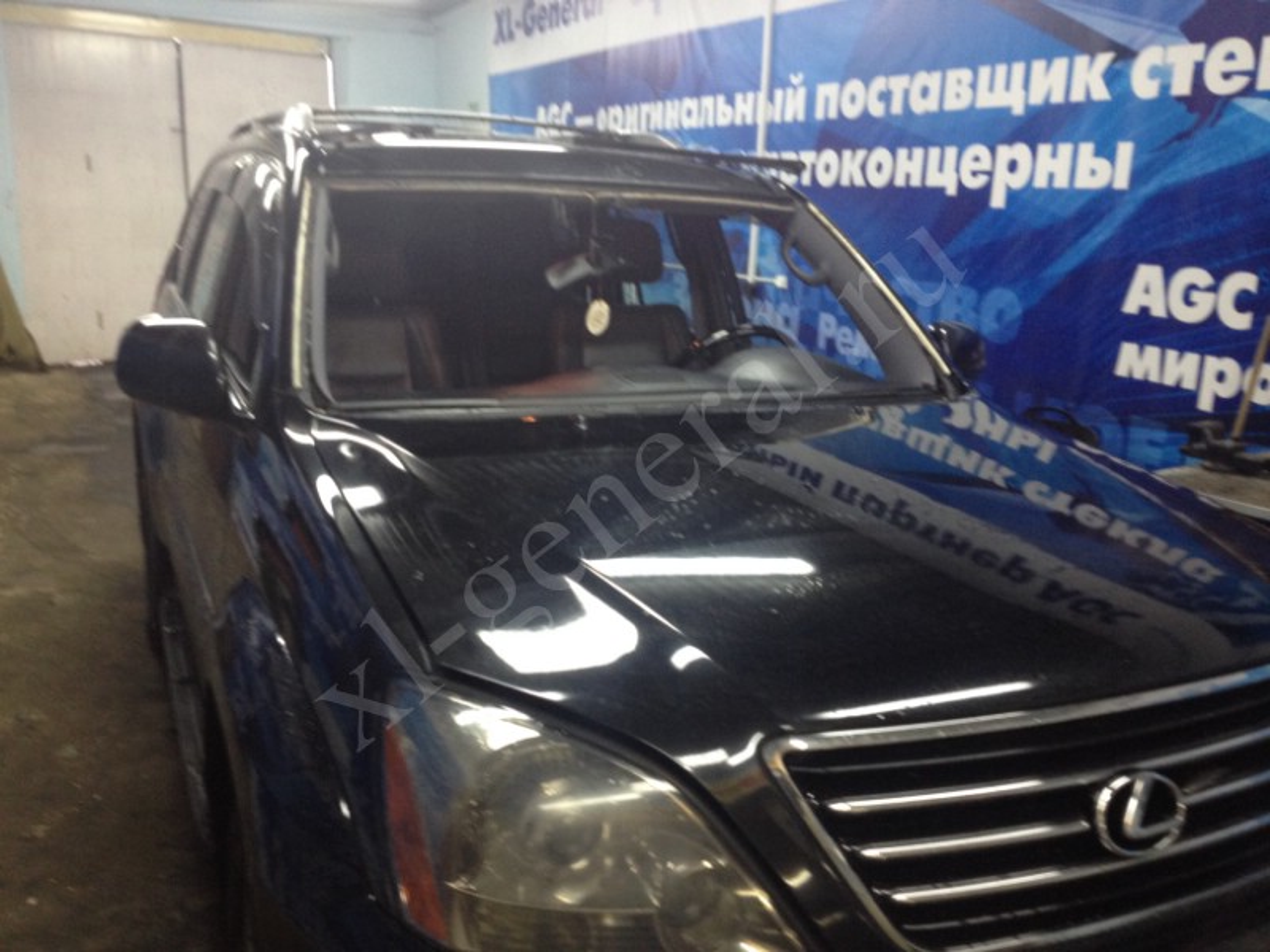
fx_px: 1284
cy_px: 476
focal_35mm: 35
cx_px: 635
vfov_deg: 40.7
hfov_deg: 52.6
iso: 160
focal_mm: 4.28
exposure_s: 1/20
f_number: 2.4
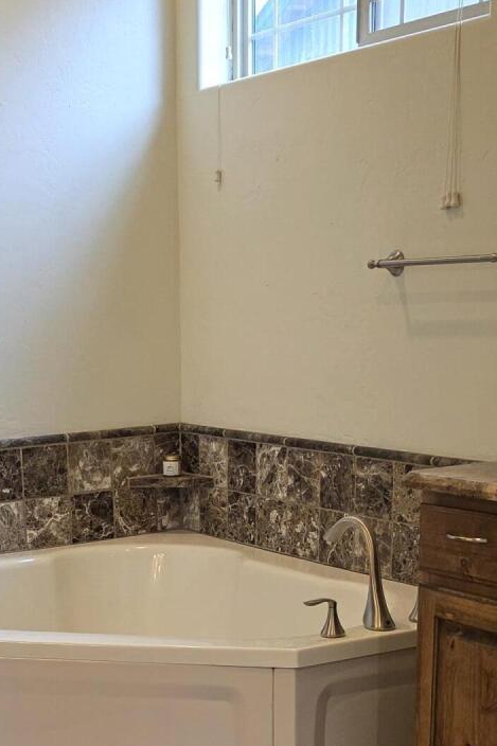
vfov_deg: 28.1
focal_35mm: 68
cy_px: 718
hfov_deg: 19.9
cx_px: 122
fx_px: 1409
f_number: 1.7
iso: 250
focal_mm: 6.3
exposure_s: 1/120
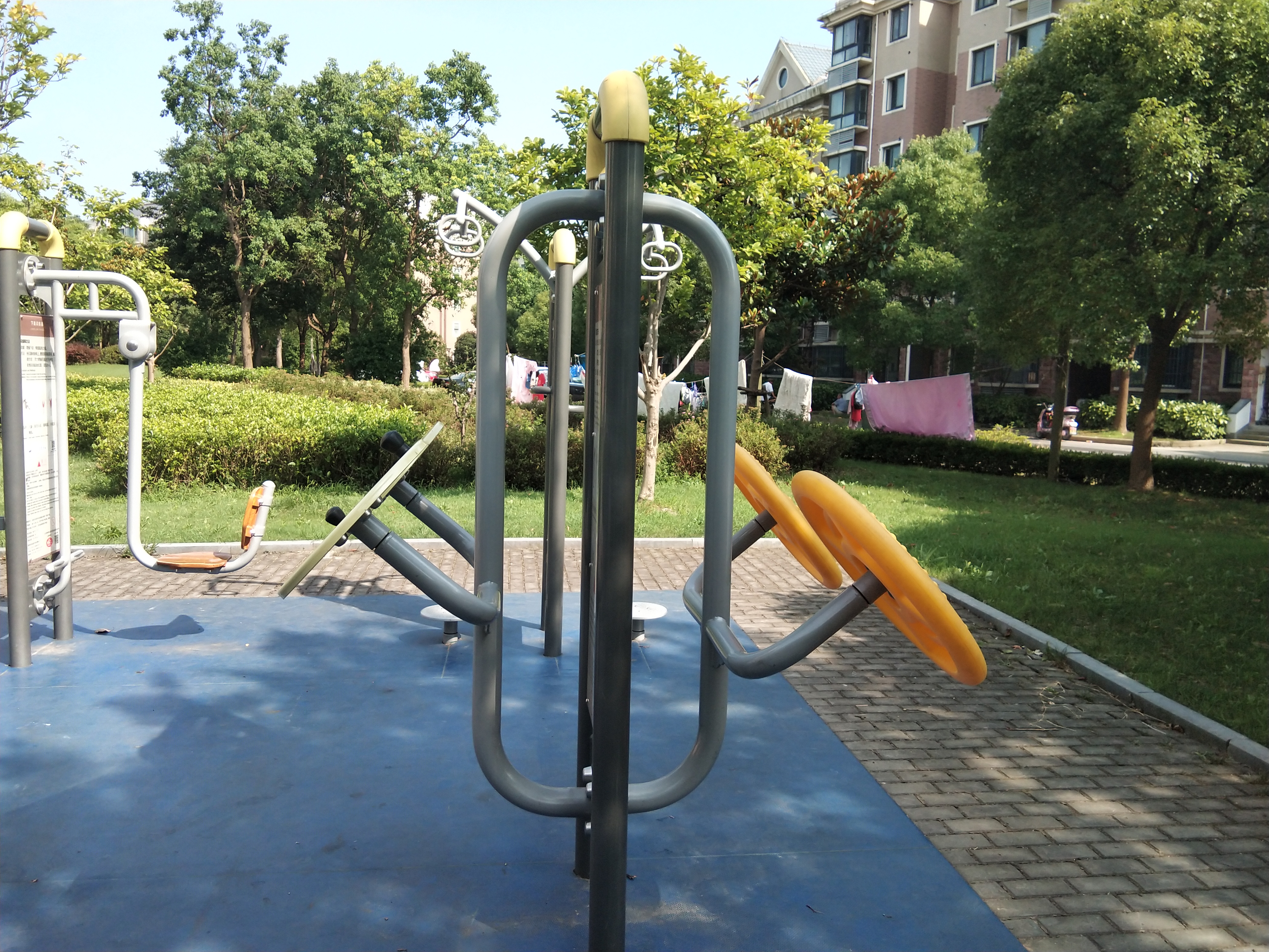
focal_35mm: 31
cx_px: 634
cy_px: 476
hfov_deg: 58.4
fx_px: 1136
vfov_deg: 45.4
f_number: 2.2
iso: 50
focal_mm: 3.69
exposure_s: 1/386
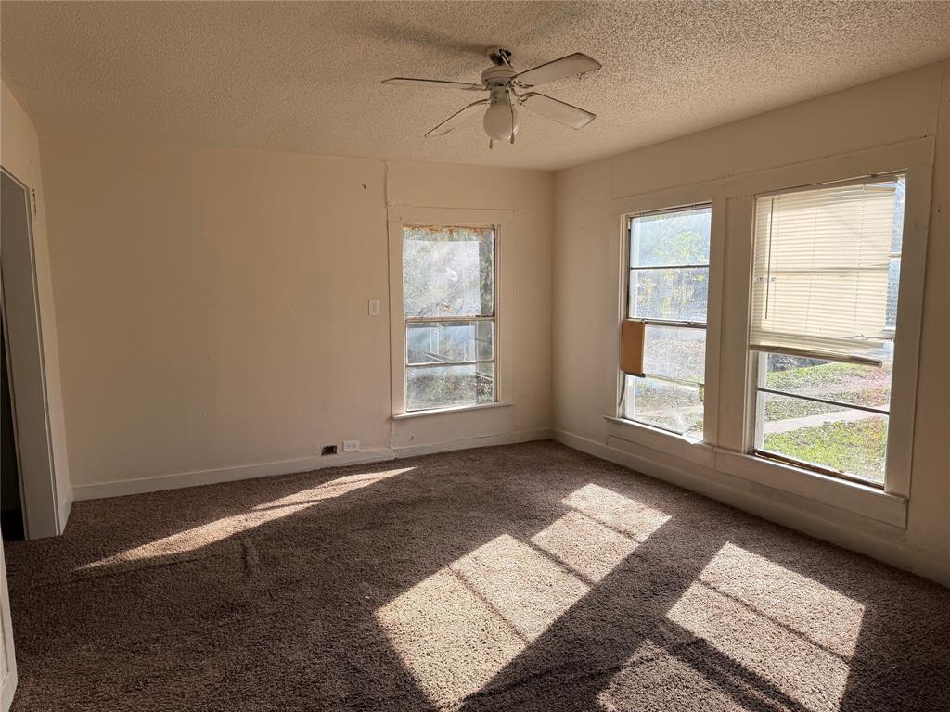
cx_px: 475
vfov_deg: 56.8
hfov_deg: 71.6
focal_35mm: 24
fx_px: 659
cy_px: 356
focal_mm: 6.76
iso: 80
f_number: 1.78
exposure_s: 1/943
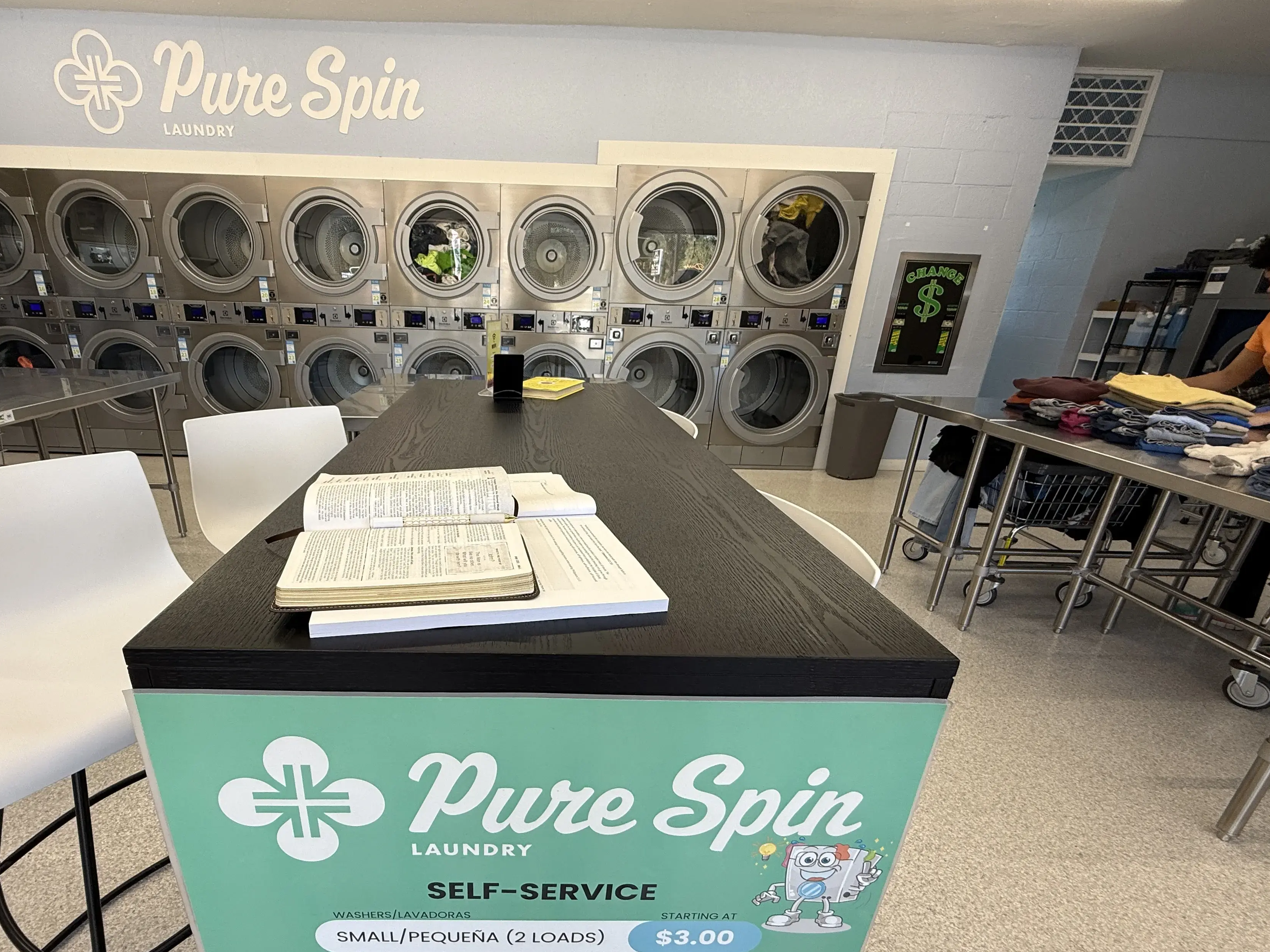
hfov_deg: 90.2
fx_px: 624
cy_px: 546
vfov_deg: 74.3
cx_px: 530
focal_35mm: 17
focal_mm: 2.22
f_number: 2.2
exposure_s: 1/99
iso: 50
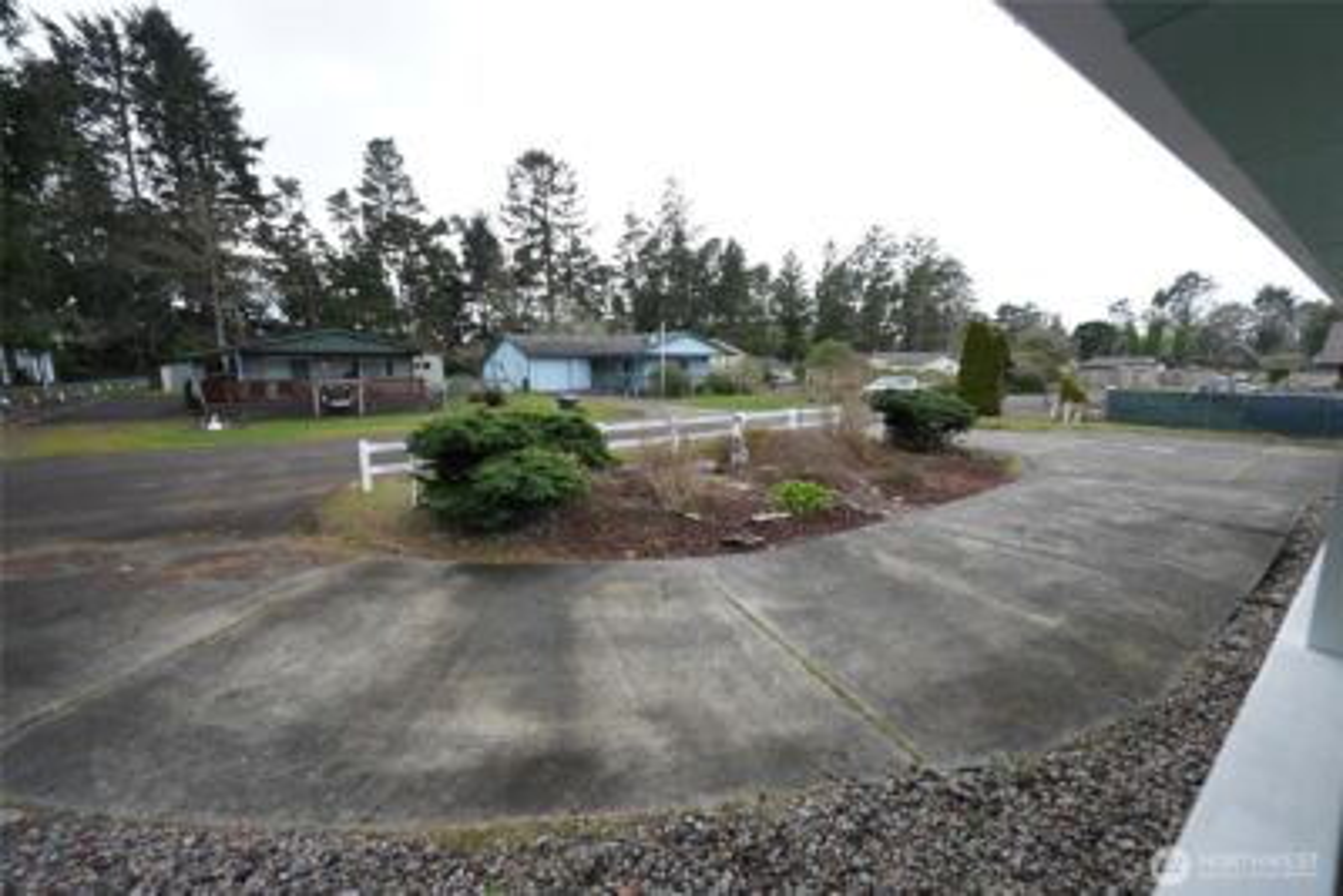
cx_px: 672
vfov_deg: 81.3
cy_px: 448
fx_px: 522
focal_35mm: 14
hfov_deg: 104.2
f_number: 4
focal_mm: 14
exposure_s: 1/8000
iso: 3200
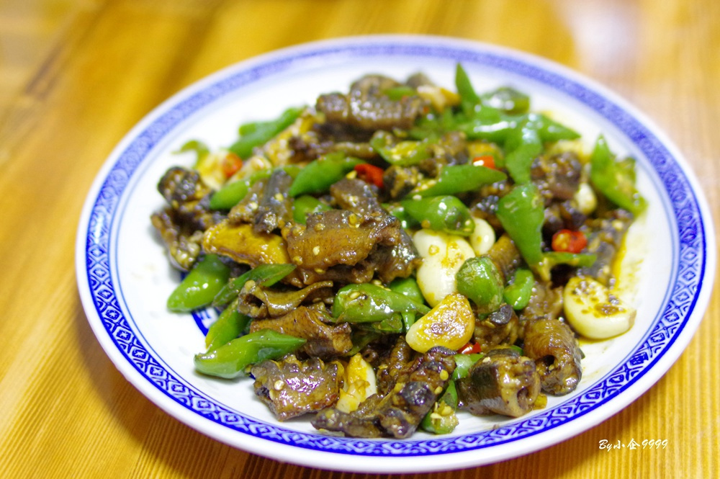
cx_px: 360
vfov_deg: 29.2
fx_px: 919
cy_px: 240
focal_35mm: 46
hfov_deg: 42.8
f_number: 2.2
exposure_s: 1/100
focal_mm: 31
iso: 3200
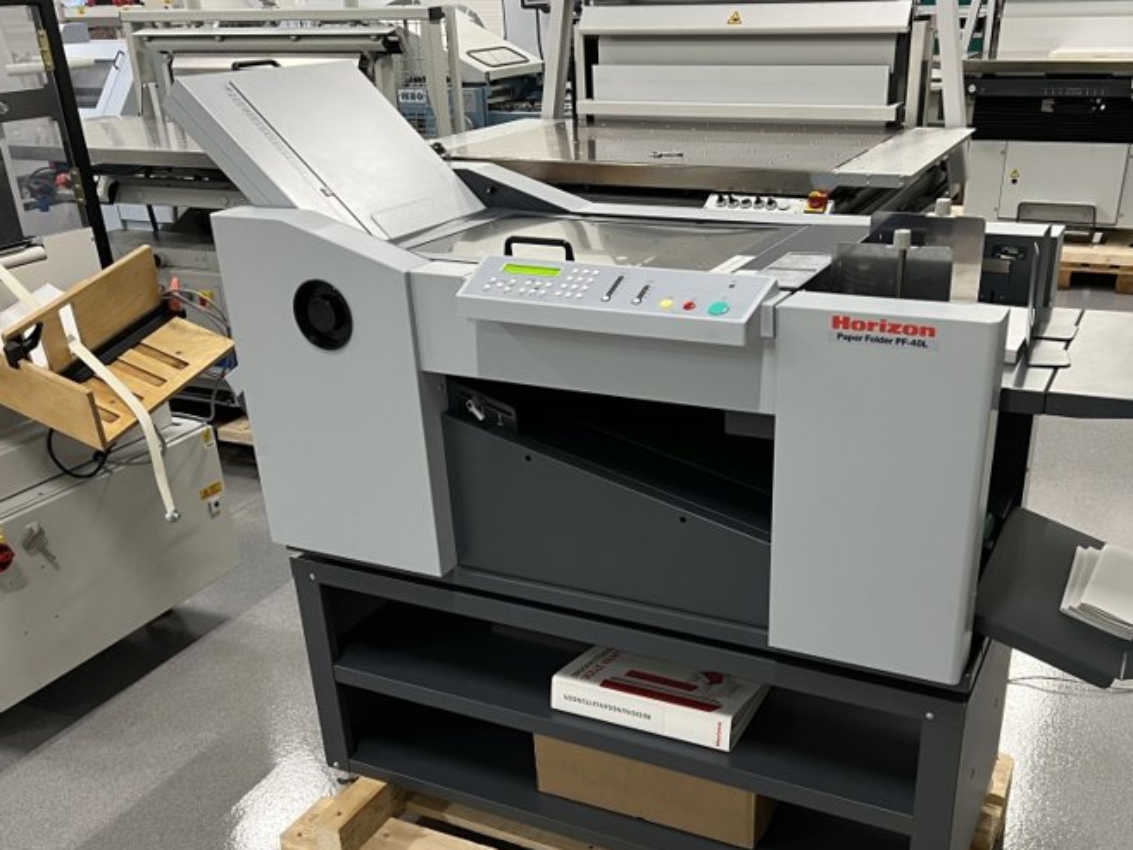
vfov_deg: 40.4
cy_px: 542
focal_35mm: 35
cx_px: 631
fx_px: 1146
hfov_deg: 52.5
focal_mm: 5.7
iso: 125
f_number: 1.5
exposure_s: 1/78
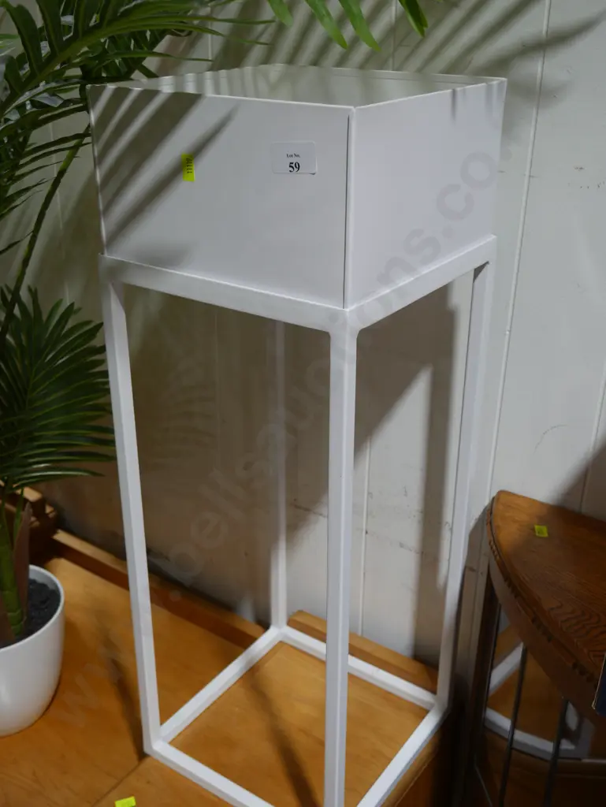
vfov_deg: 49.0
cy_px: 404
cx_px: 303
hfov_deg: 37.8
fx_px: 886
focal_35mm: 38
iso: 200
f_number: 4.1
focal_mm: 19
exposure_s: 1/60
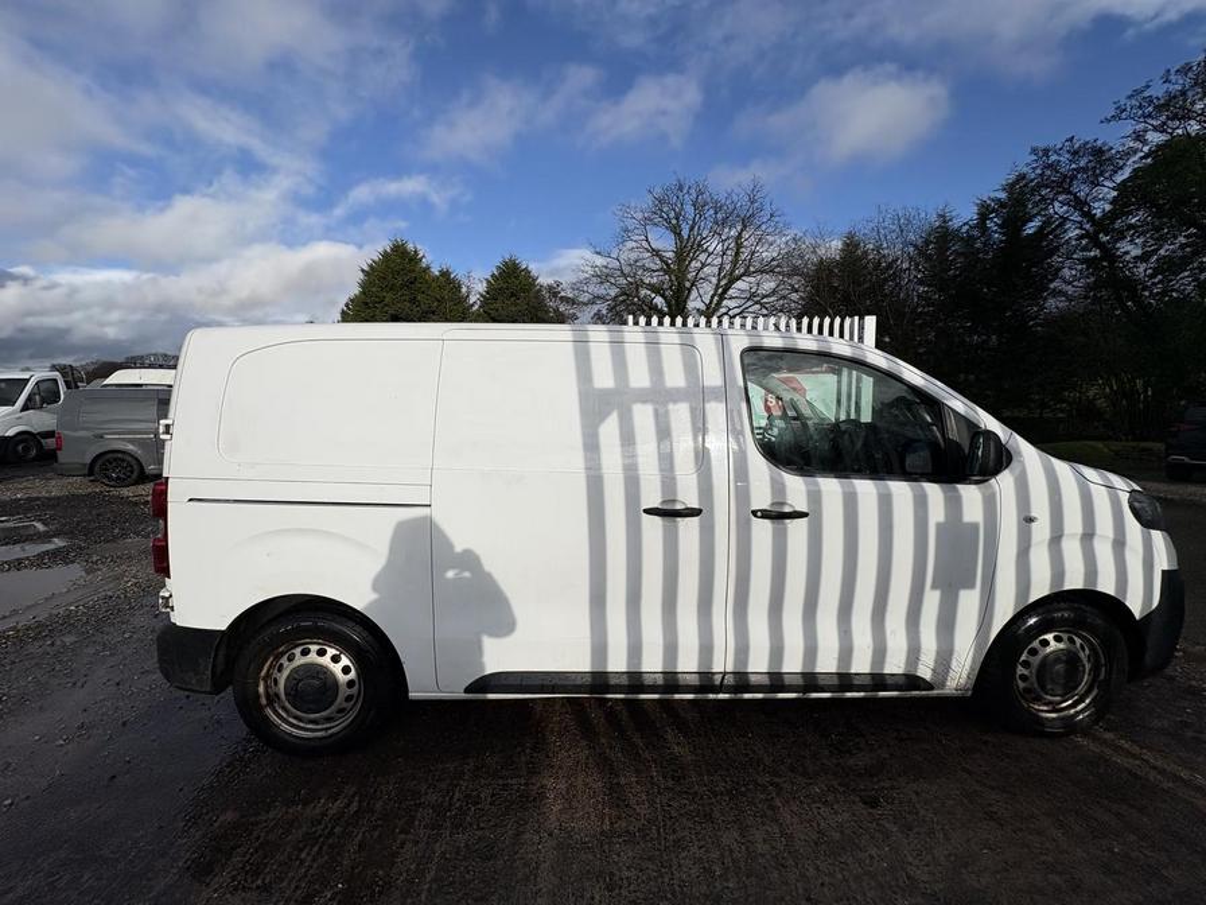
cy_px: 452
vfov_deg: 85.7
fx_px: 488
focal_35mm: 14
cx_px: 603
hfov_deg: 102.1
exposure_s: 1/4630
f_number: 2.2
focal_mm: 2.22
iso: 50
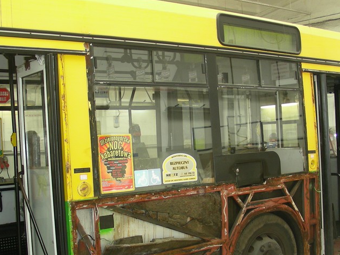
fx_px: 530
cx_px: 184
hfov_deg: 35.5
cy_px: 152
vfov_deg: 27.0
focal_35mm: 54
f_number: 3.5
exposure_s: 1/30
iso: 68
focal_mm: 6.3
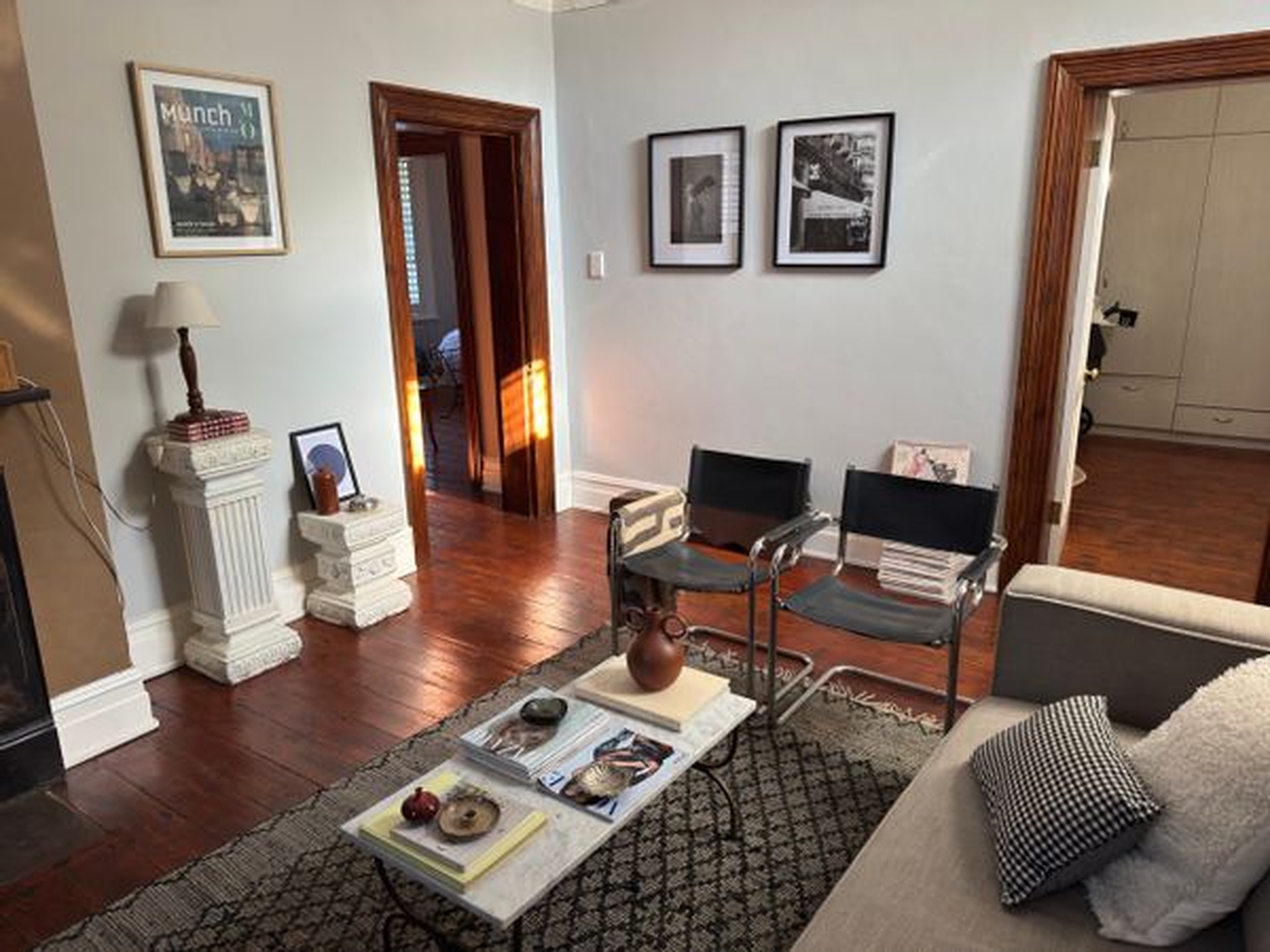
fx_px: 881
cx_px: 635
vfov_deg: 56.8
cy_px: 476
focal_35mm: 24
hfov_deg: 71.6
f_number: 1.78
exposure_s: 1/60
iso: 160
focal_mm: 6.76
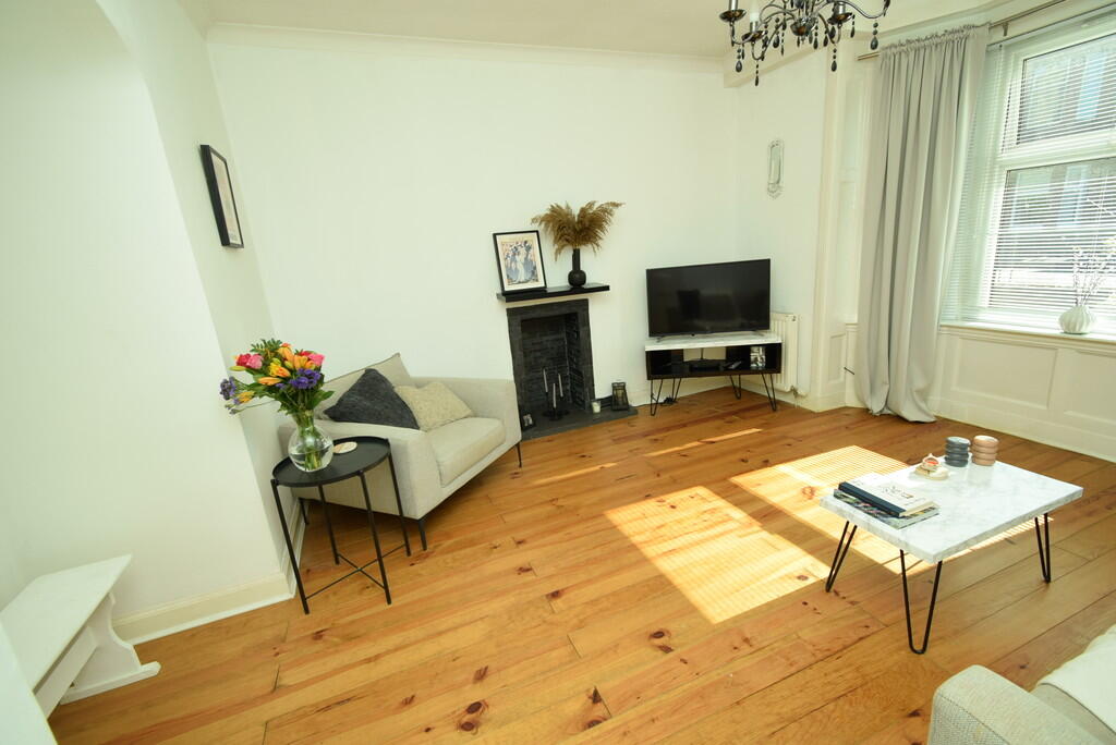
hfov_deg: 100.4
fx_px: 465
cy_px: 372
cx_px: 558
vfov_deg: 77.4
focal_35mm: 15
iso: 220
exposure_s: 1/125
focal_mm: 10
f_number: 5.6
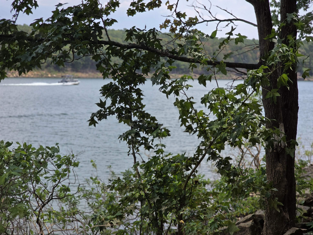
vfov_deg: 21.3
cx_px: 156
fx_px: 624
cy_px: 118
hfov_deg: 28.2
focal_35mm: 69
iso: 50
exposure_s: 1/1414
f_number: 2.4
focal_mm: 7.9
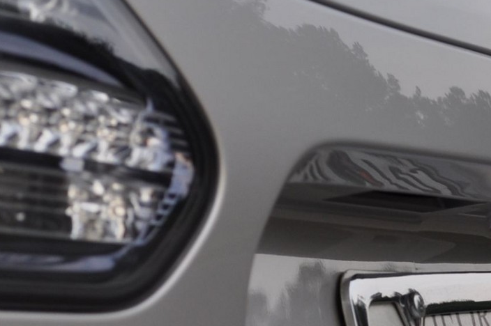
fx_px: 2466
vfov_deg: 7.6
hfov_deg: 11.2
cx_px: 511
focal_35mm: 181
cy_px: 264
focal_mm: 34
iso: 200
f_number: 5.6
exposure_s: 1/125
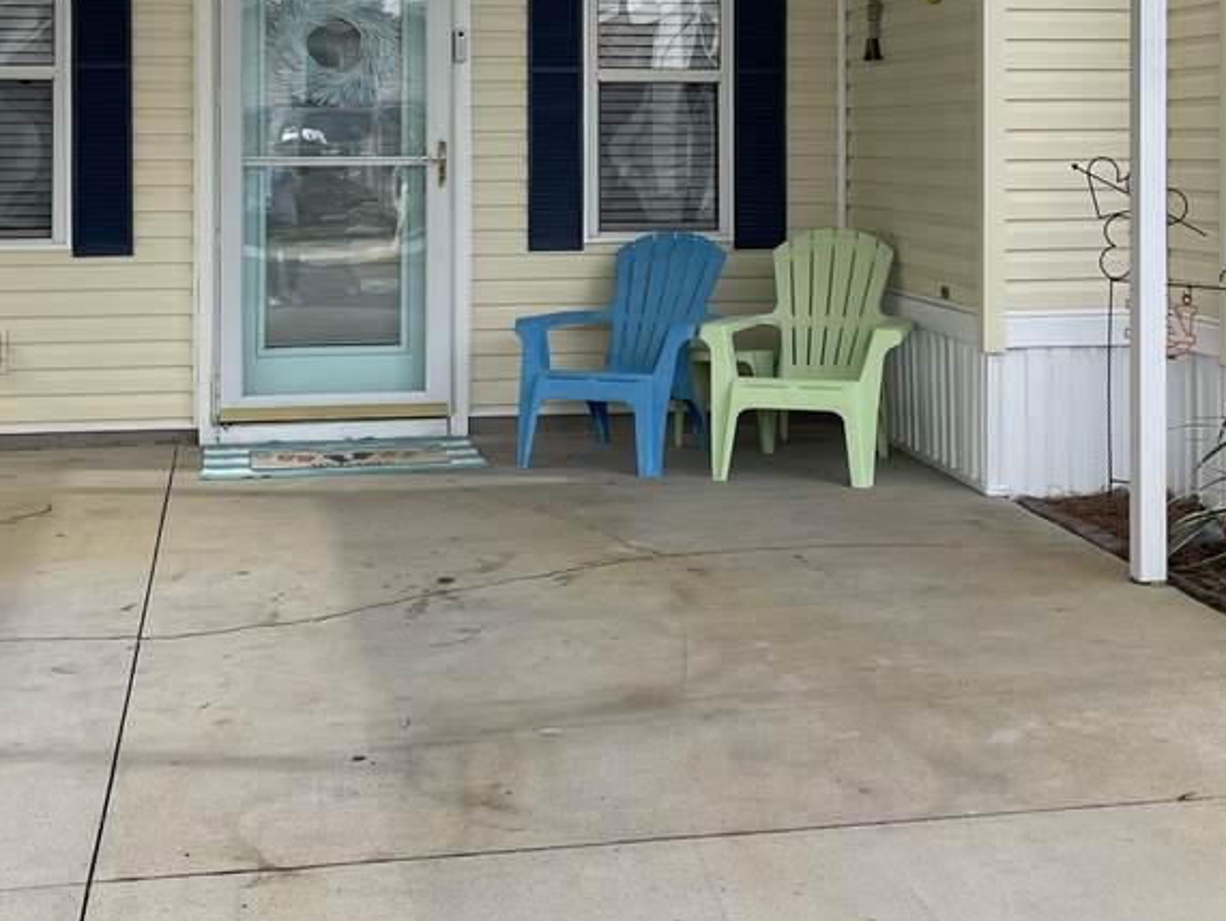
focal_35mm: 56
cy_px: 125
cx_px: 636
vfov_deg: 25.5
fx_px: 1985
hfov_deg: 34.3
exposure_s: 1/969
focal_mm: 5.1
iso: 32
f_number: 1.6
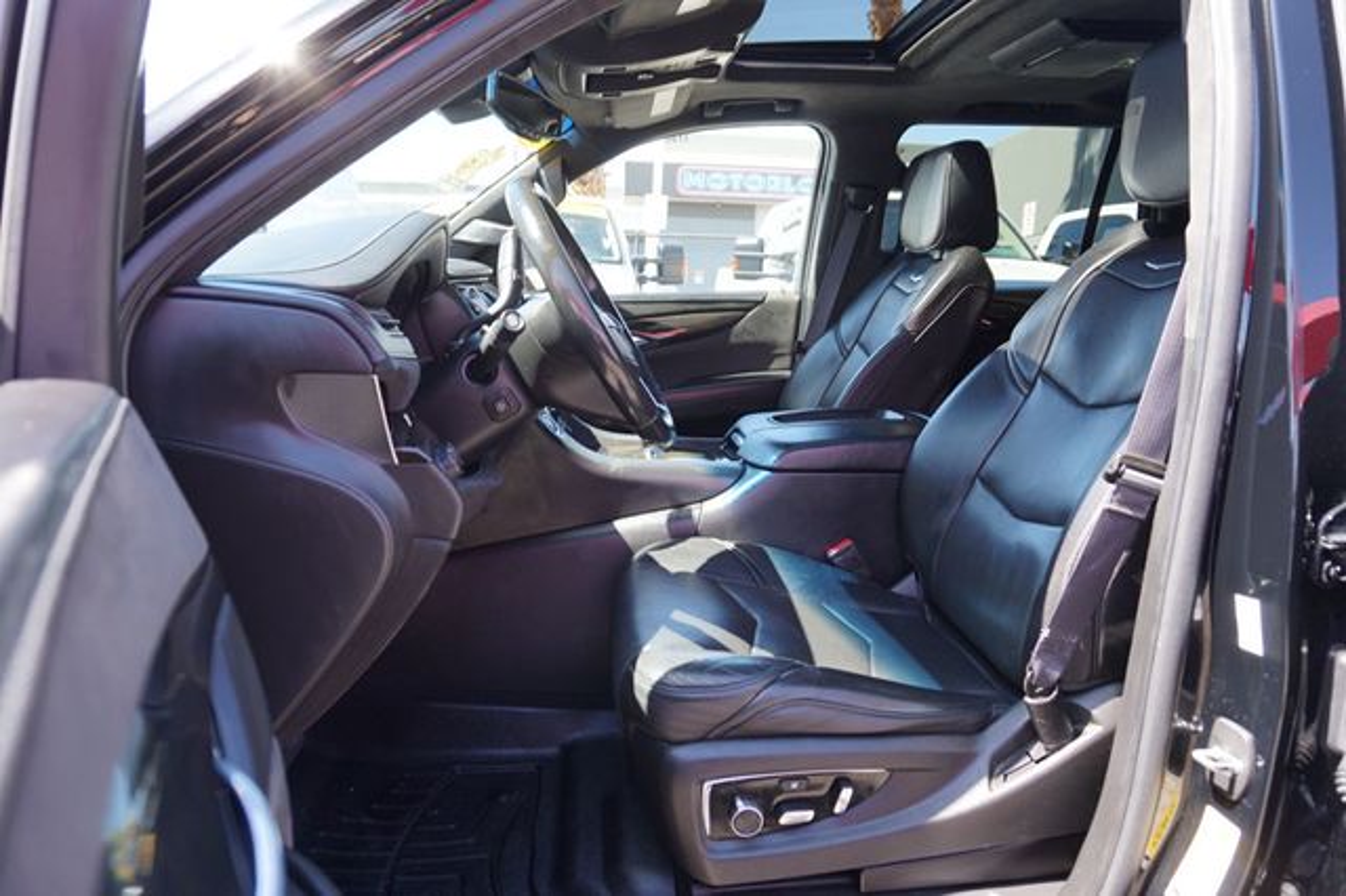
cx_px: 673
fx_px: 897
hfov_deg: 73.8
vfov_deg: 53.1
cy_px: 448
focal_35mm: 24
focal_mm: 16
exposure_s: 1/60
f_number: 4
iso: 100
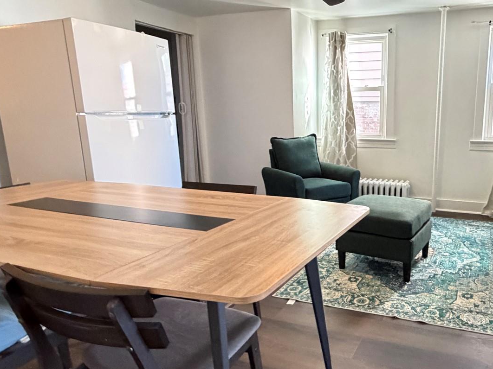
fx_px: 384
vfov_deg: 51.3
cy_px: 185
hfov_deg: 62.5
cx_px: 354
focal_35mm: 27
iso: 800
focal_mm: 2.22
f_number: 2.2
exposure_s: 1/60
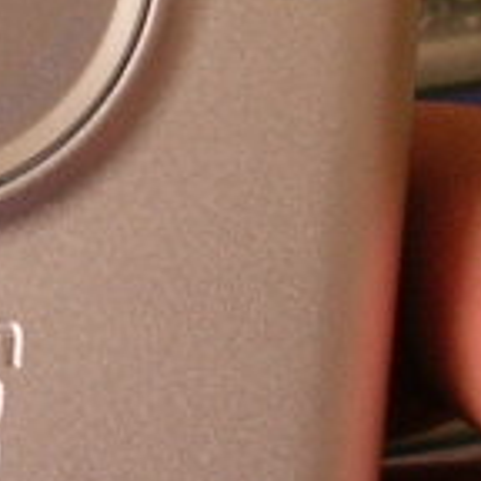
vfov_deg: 8.0
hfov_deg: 7.9
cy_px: 204
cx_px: 53
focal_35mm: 220
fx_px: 3459
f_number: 2.8
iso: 50
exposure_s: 1/6.7
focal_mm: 5.8
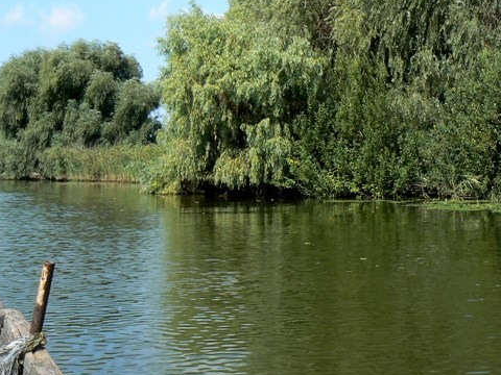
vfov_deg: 24.2
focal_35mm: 60
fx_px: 868
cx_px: 401
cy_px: 100
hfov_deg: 31.4
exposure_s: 1/250
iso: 100
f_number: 8
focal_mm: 6
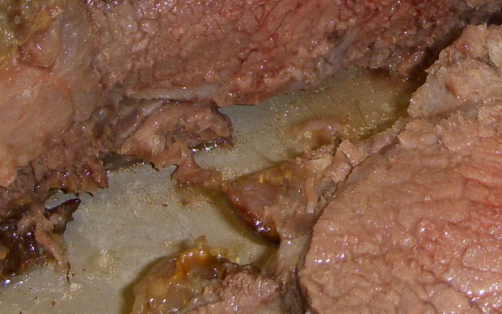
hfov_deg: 13.5
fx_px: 2107
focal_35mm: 154
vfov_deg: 8.5
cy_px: -18
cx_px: 466
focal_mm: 7.9
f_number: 3.4
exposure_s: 1/30
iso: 100
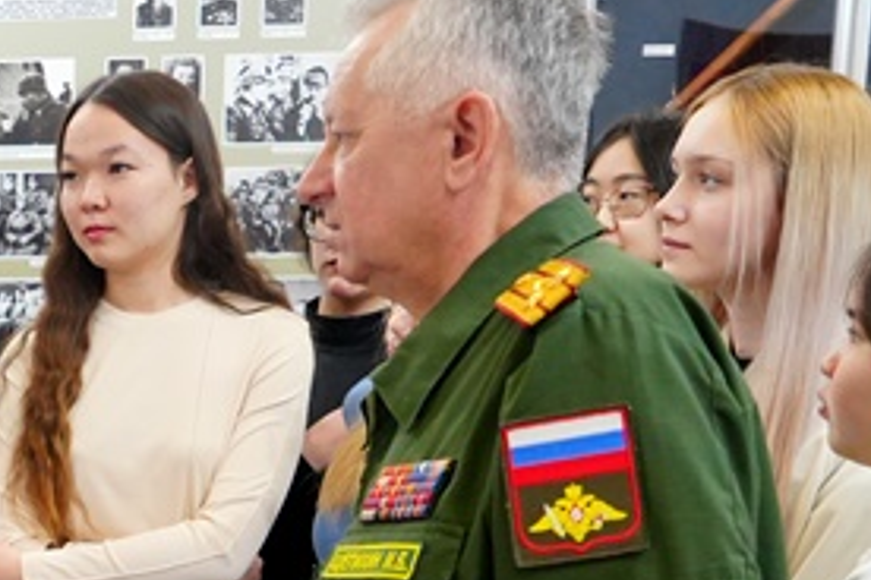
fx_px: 2153
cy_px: 742
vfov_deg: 14.7
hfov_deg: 20.7
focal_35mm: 89
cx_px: -287
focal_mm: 24
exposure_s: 1/125
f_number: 4
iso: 3200
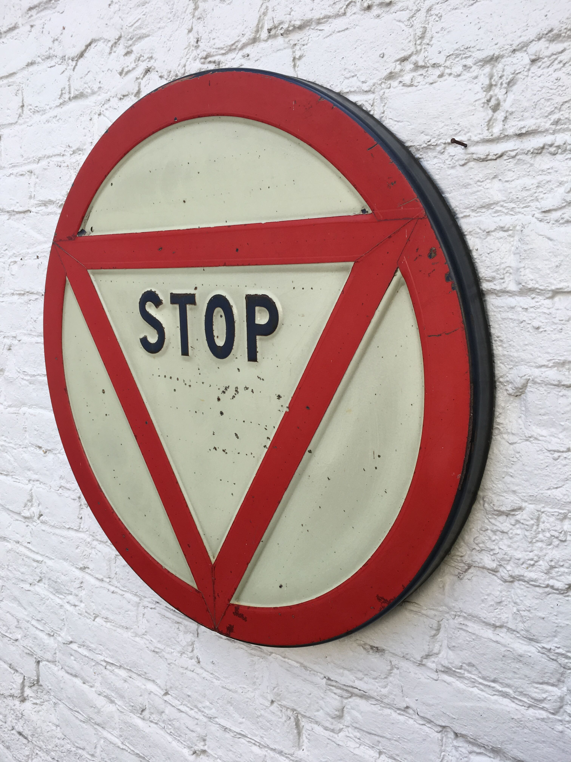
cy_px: 381
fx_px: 638
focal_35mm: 29
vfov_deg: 61.7
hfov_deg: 48.2
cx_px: 286
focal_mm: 4.15
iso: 25
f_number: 2.2
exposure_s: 1/221
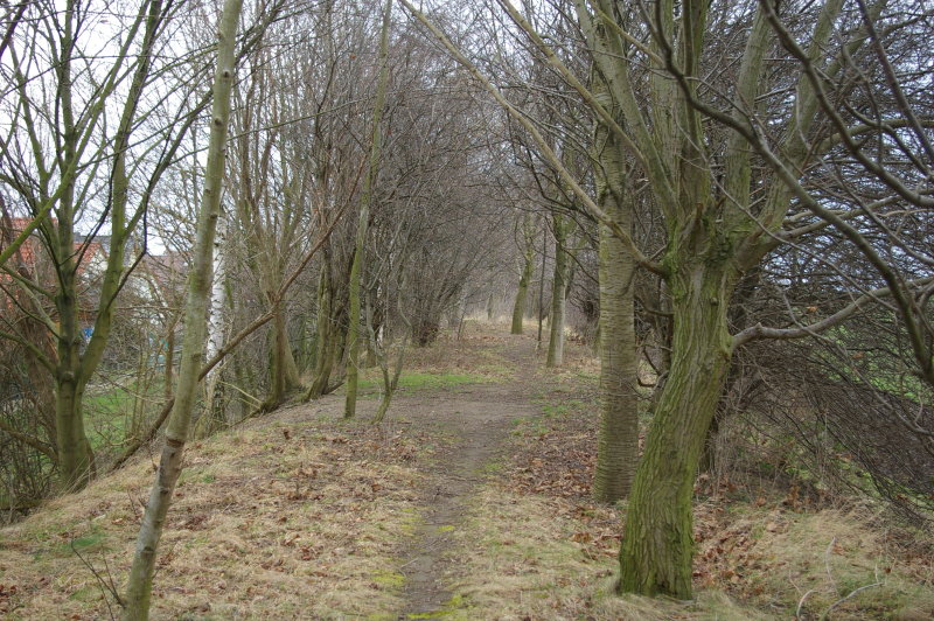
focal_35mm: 50
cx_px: 467
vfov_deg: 27.2
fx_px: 1283
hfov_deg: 40.0
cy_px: 310
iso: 200
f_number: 4.5
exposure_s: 1/125
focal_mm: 33
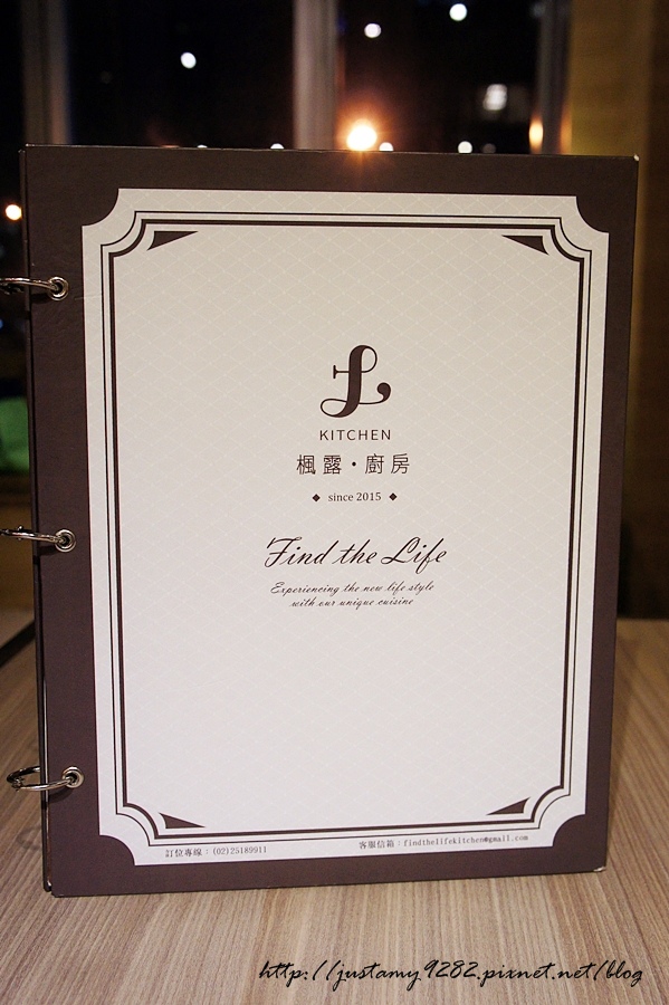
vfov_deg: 53.2
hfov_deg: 36.8
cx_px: 334
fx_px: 1005
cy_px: 502
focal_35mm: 36
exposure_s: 1/40
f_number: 5.6
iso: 1250
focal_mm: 24
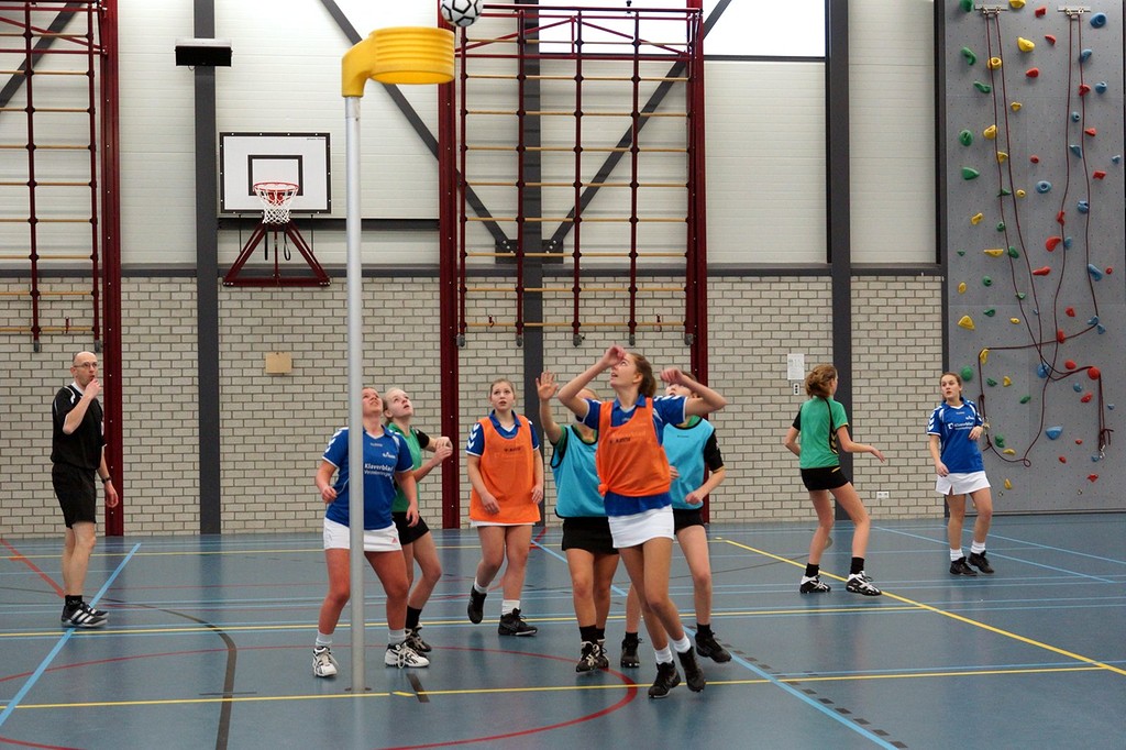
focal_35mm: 60
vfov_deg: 22.6
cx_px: 563
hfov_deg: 33.4
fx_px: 1876
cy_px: 375
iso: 1250
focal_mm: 40
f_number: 3.2
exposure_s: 1/250
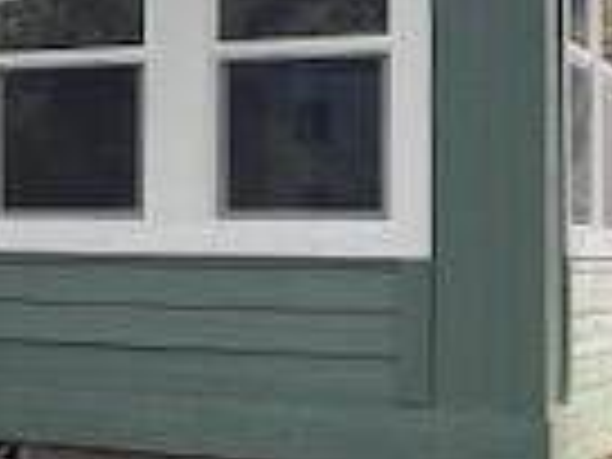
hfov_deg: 14.6
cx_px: -590
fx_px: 1998
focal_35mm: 113
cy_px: 176
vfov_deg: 13.1
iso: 100
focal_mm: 6.76
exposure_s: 1/1230
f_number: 1.78
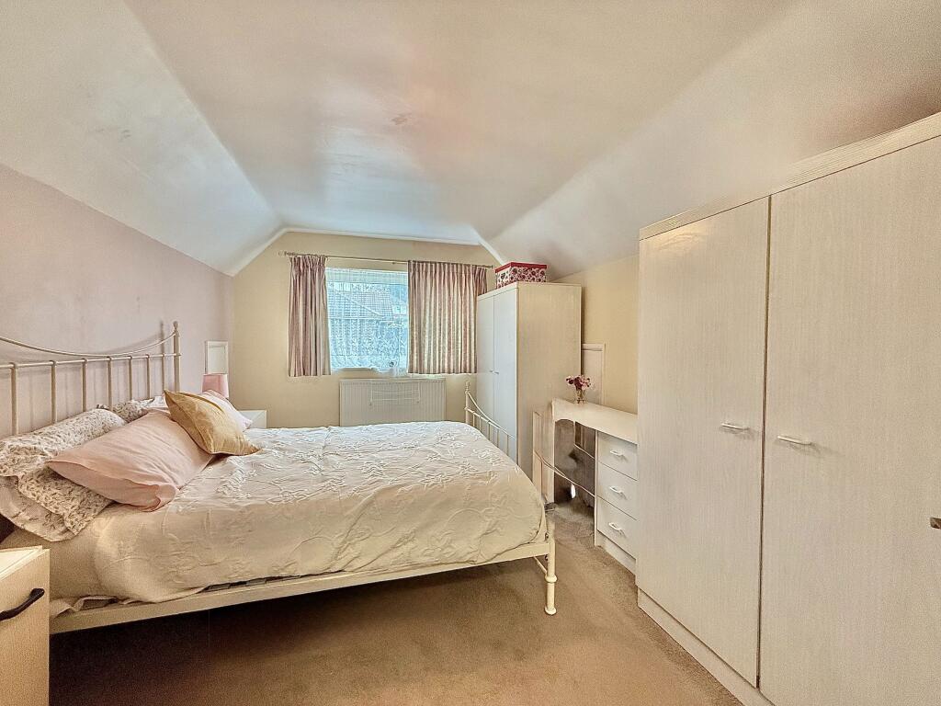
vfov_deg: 85.7
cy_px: 353
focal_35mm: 14
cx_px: 470
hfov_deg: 102.1
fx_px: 381
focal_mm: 2.22
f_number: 2.2
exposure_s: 1/100
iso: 250
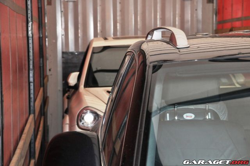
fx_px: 811
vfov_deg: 11.7
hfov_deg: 17.5
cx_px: 125
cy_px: 83
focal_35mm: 117
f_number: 11
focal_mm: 78
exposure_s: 1/30
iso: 800
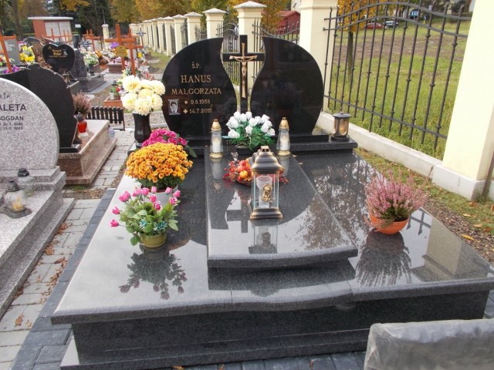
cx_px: 247
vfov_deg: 53.1
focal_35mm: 26
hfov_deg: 67.3
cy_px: 185
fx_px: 371
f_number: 3.2
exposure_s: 1/100
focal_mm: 4.6
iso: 80
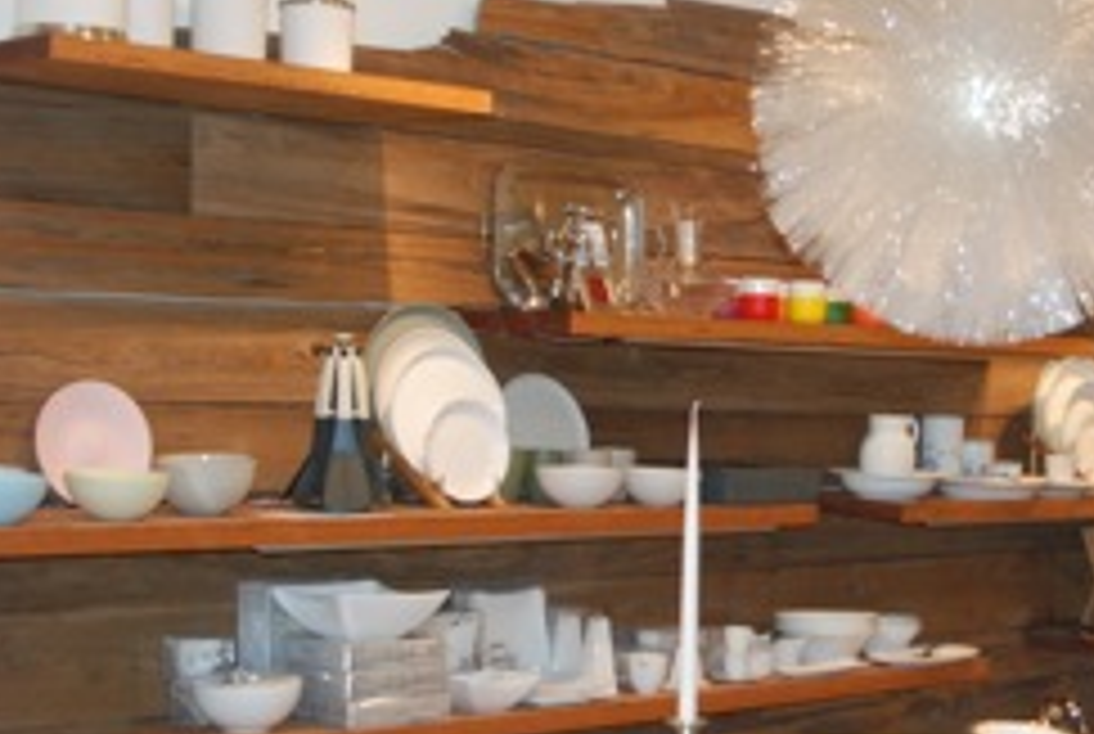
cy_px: 444
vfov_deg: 19.8
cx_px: 864
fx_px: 2101
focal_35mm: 69
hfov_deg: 28.6
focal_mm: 28
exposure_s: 1/60
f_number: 5
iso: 800
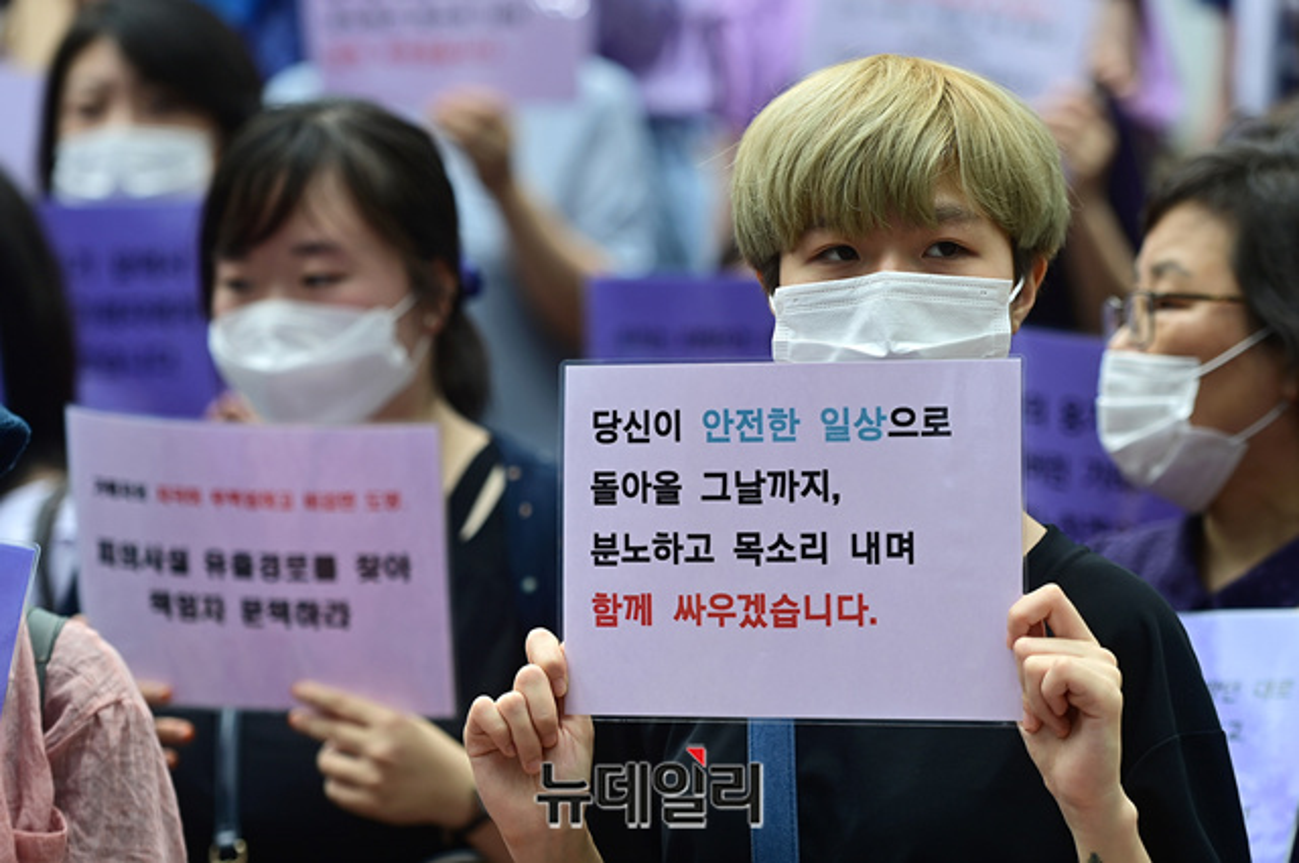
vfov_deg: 10.1
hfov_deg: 15.2
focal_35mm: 135
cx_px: 650
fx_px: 4865
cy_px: 432
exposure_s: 1/400
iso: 100
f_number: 2.8
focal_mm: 135
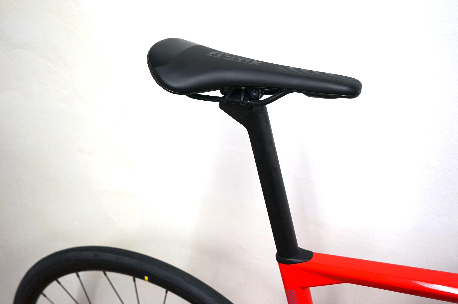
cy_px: 152
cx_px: 229
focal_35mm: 37
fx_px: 470
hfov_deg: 51.9
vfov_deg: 35.9
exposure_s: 1/160
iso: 1250
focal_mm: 37
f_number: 4
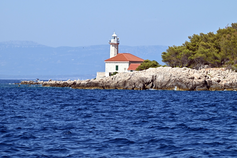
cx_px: 118
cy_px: 79
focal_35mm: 300
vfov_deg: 4.6
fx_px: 1975
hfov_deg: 6.9
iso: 1000
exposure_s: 1/320
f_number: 29
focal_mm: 300
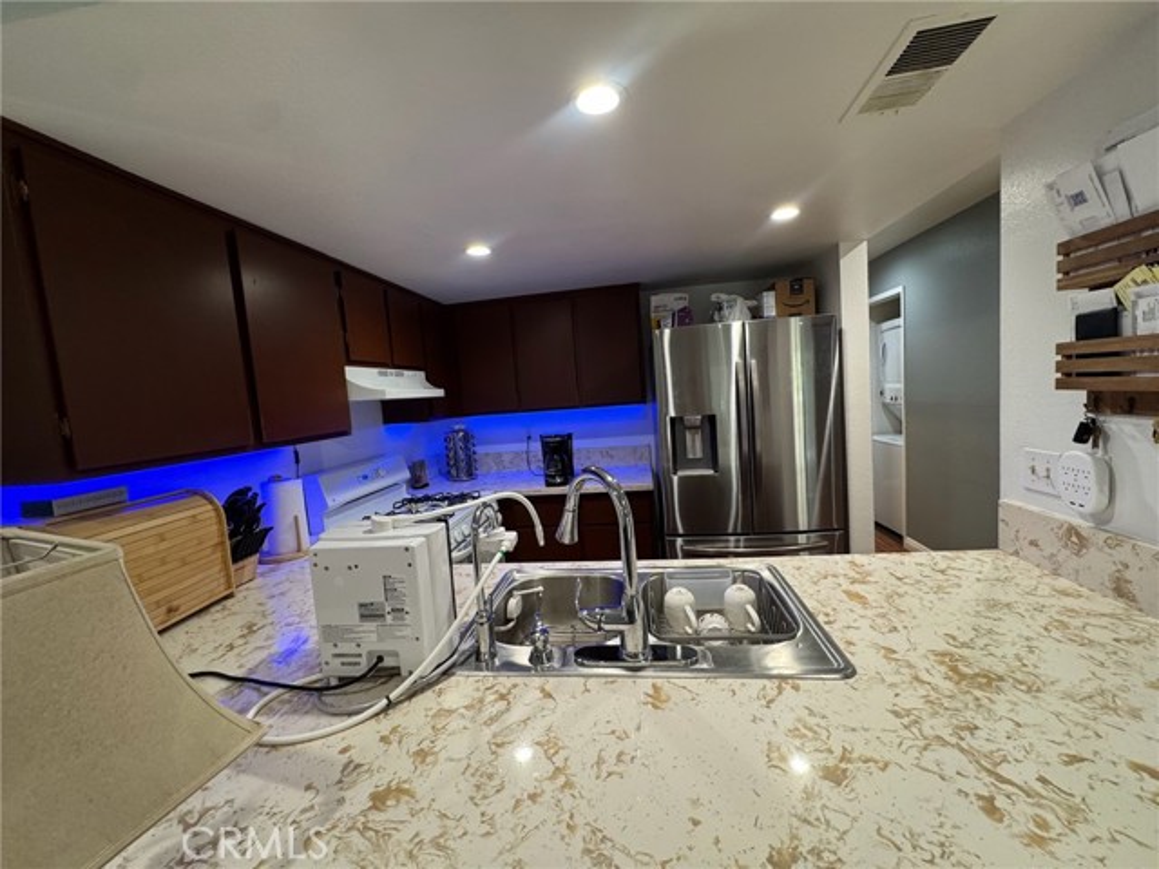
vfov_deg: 85.7
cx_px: 580
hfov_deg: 102.1
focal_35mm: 14
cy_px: 434
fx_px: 469
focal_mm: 2.22
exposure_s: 1/60
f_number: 2.2
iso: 200
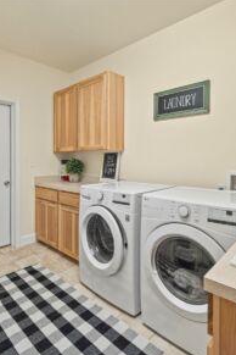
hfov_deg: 61.6
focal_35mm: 20
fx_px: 197
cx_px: 99
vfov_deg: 84.0
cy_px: 179
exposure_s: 1/6
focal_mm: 7
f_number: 4
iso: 100
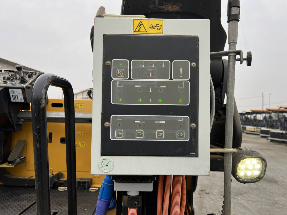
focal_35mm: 26
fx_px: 216
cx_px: 144
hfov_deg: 67.3
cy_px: 108
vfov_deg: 53.1
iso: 50
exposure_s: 1/670
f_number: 1.5
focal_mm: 5.7
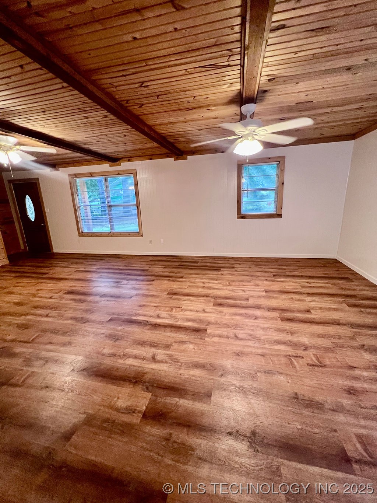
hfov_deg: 89.9
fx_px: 189
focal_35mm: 13
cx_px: 188
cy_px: 252
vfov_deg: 106.2
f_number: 1.8
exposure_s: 1/60
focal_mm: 1.57
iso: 250
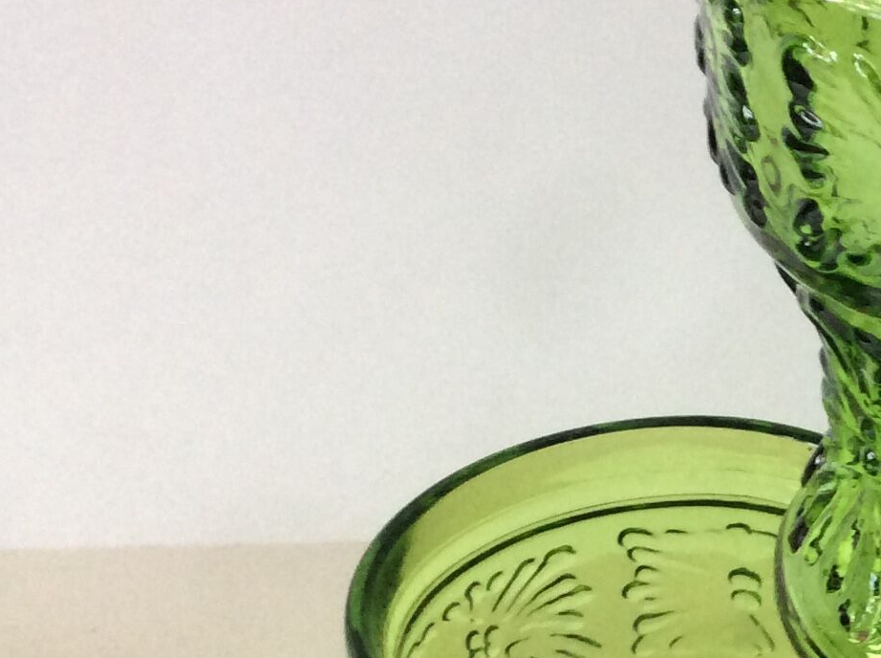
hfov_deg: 20.2
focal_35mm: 90
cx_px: 1110
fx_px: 2286
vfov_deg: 16.2
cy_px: 586
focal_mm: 3.3
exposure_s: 1/25
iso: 100
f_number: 2.4
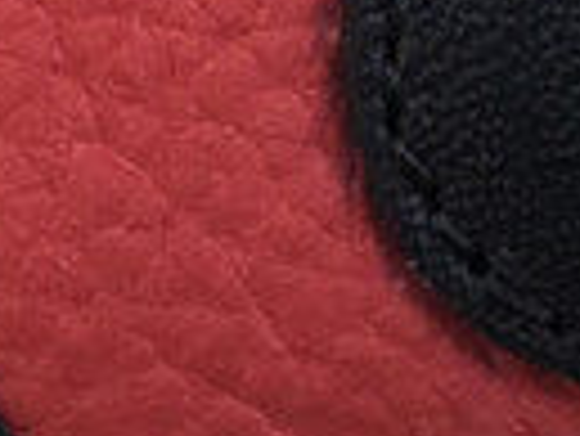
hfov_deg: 7.7
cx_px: -1317
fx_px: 3623
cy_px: -97
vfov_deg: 6.8
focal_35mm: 216
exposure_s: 1/135
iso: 25
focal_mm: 3.3
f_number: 2.4
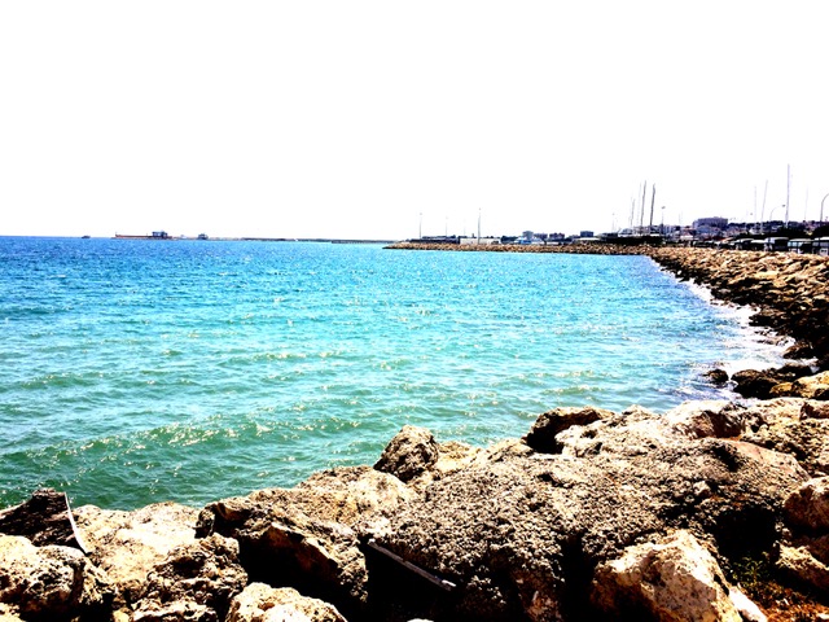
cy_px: 311
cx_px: 414
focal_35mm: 29
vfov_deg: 48.2
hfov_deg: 61.7
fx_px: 695
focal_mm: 4.15
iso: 32
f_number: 2.2
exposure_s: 1/4115
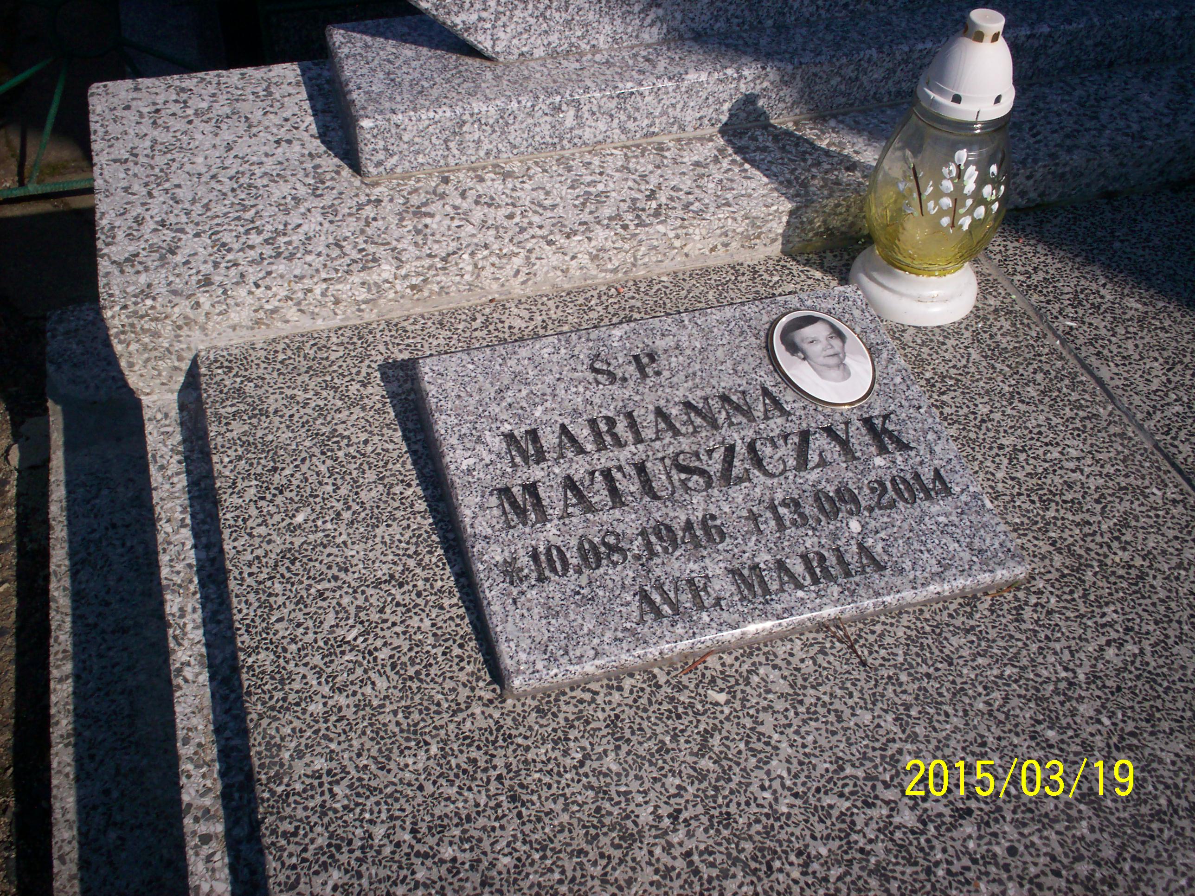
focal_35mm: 36
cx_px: 598
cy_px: 448
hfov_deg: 51.4
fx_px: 1243
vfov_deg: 39.7
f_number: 4.5
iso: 100
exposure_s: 1/937
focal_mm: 6
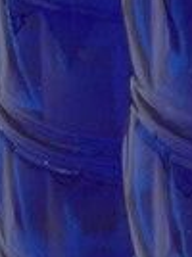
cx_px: 206
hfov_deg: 5.1
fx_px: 2144
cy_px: 111
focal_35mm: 289
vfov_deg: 6.9
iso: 100
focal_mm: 7.8
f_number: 4.5
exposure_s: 1/50
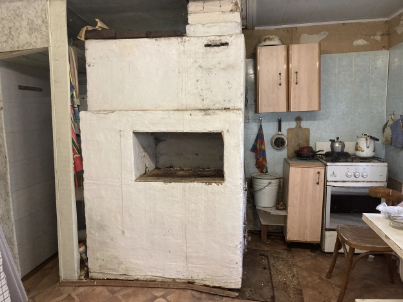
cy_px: 151
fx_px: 326
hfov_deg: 63.4
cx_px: 202
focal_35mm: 28
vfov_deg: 49.7
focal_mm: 3.99
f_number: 1.8
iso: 160
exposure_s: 1/50
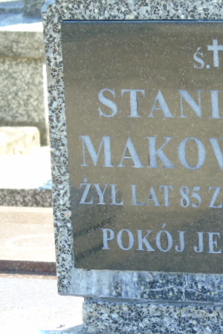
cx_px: 212
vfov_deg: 7.5
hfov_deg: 5.0
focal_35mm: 275
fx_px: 2555
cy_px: 177
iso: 160
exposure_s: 1/125
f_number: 5
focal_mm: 33
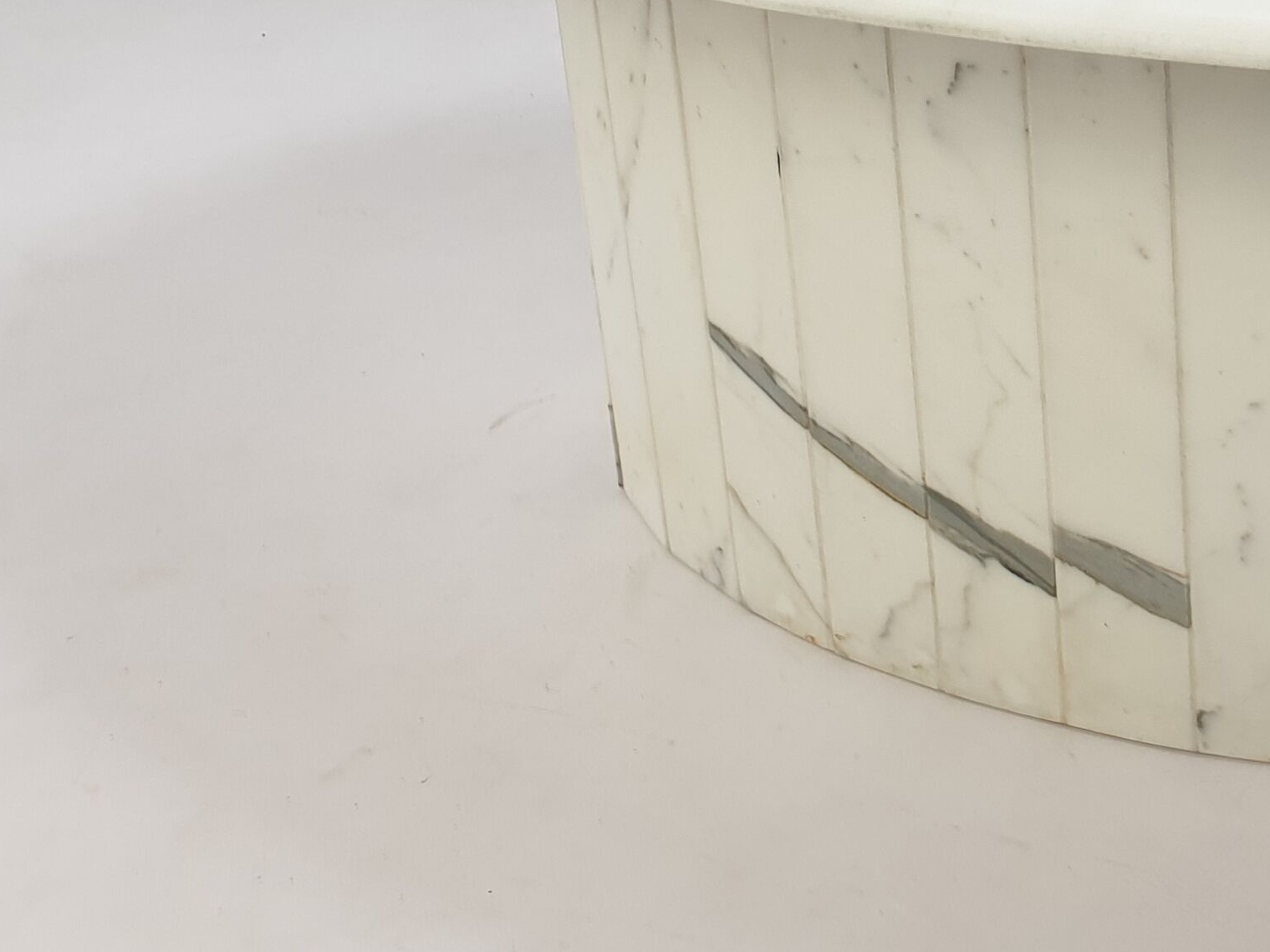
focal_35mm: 69
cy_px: -94
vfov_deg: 20.3
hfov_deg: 25.9
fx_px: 2531
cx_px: 1415
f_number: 2.4
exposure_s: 1/100
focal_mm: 4.3
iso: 50
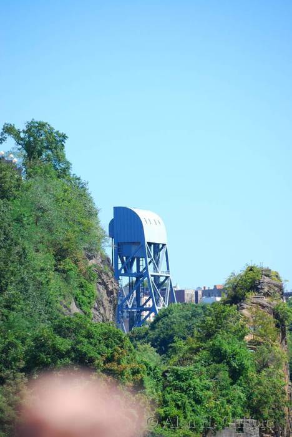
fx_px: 3643
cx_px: 146
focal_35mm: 300
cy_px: 218
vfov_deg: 6.9
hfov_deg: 4.6
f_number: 5.6
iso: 100
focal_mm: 200
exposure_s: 1/200
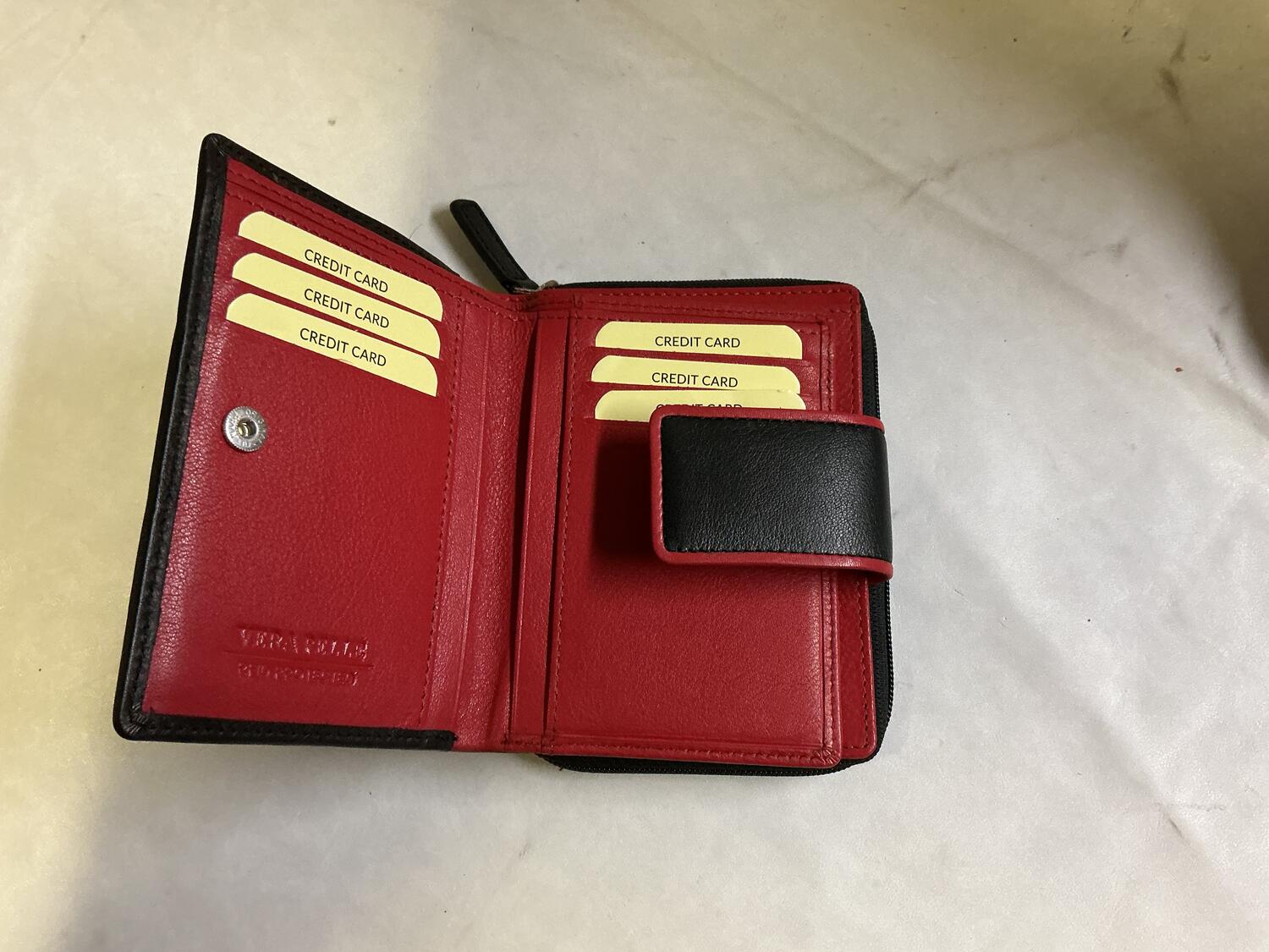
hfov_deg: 61.7
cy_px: 476
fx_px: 1063
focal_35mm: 29
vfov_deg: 48.2
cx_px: 634
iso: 125
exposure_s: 1/50
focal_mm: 3
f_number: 1.8
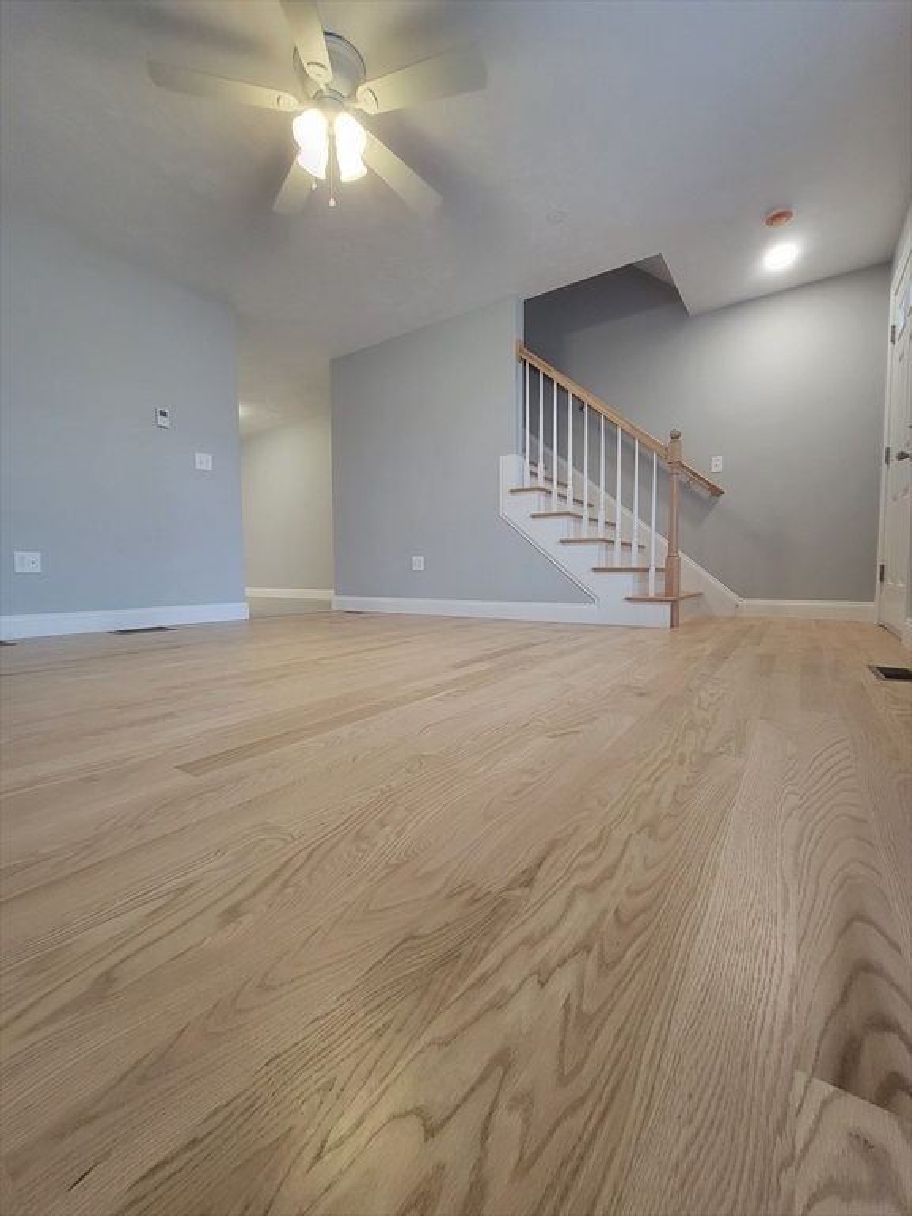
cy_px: 608
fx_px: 457
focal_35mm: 13
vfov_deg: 106.2
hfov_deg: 89.9
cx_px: 456
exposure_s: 1/60
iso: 200
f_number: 2.2
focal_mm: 2.2
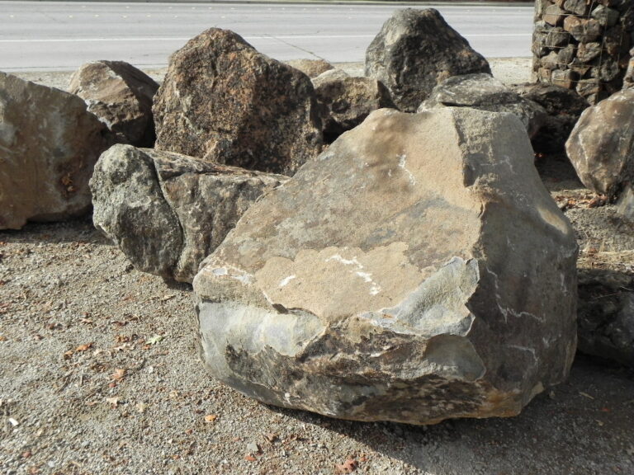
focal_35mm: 37
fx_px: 678
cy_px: 238
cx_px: 317
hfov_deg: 50.1
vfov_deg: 38.7
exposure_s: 1/1289
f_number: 3.5
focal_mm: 6.6
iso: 160
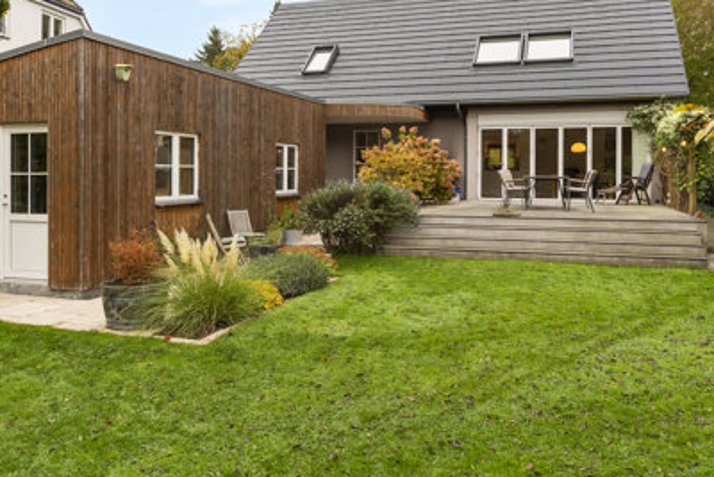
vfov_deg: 45.1
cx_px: 400
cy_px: 134
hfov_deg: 65.0
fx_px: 558
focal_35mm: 28
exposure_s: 1/200
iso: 640
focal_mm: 12.5
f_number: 6.3
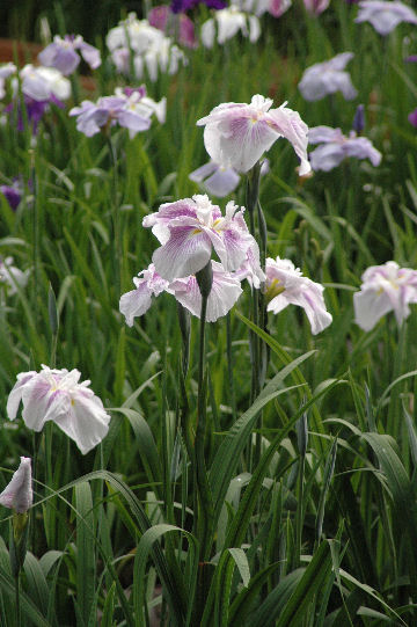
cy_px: 314
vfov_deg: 6.9
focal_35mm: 300
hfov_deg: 4.6
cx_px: 208
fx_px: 5219
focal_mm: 200
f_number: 5.6
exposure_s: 1/1250
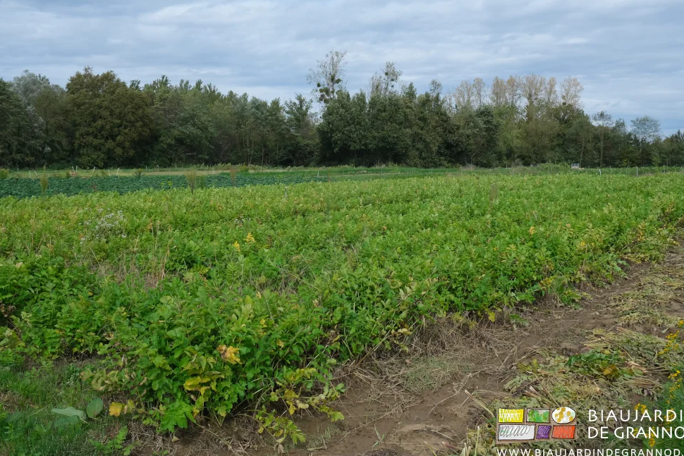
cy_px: 227
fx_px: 627
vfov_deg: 40.0
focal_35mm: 33
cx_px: 350
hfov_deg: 57.2
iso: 320
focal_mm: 21.4
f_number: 8
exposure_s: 1/550
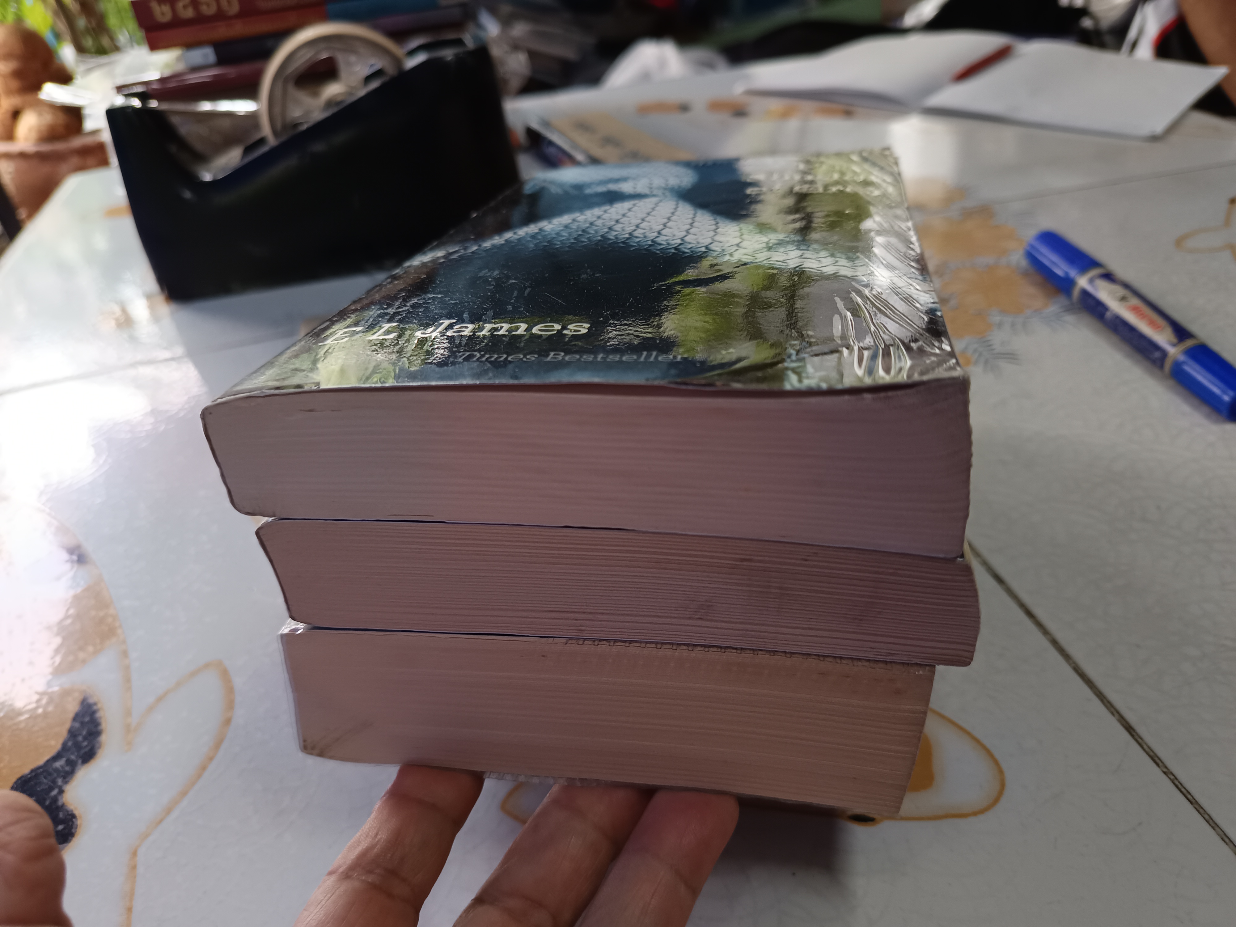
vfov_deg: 56.8
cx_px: 618
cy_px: 464
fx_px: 857
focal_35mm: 24
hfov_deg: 71.6
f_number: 1.7
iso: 551
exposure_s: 1/50
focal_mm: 5.31
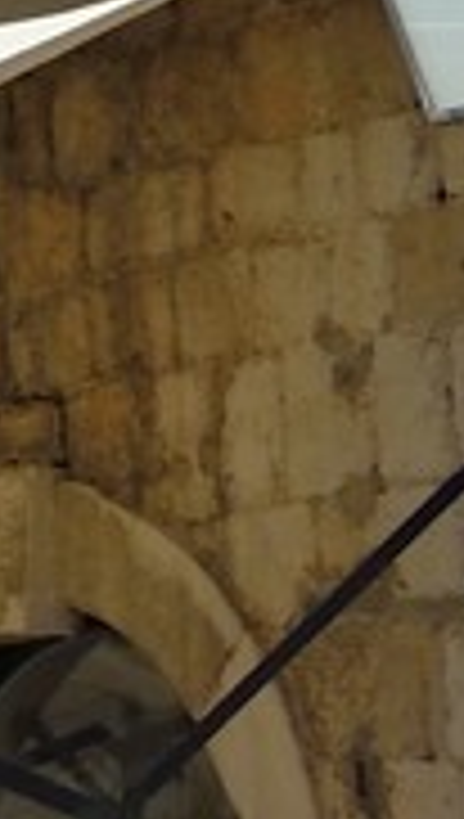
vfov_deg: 5.1
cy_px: 272
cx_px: -3117
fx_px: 9210
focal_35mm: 423
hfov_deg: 2.5
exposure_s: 1/640
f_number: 10
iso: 200
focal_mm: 46
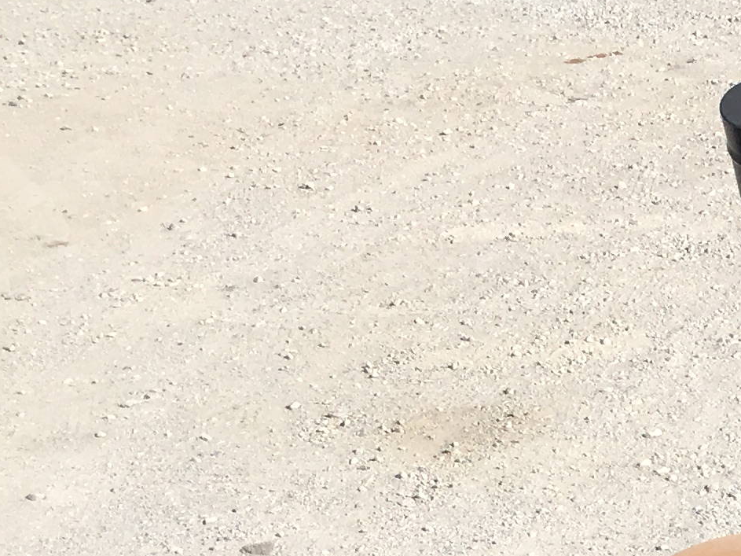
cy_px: 889
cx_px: 1278
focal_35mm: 124
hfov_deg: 14.3
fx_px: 2654
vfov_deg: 11.4
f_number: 2.2
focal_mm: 4.15
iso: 25
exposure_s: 1/2331
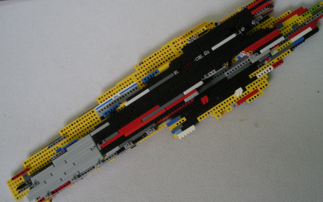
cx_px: 167
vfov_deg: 29.8
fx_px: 379
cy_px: 90
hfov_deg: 46.2
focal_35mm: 43
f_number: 2.8
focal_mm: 5.7
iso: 267
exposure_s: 1/52.5
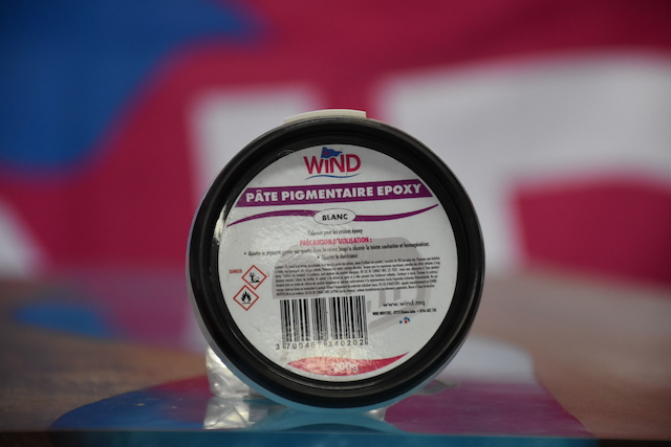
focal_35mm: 210
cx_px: 336
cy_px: 224
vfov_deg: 6.5
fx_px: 3915
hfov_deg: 9.8
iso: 1600
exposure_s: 1/125
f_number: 5.6
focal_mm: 140
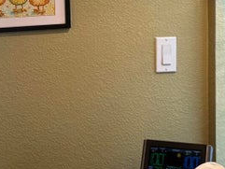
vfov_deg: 10.7
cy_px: -37
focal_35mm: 136
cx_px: 146
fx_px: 884
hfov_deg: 14.5
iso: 200
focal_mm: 6.76
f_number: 1.78
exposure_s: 1/60
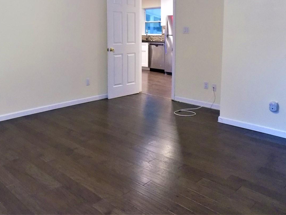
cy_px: 57
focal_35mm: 34
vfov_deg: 40.7
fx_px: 281
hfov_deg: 53.0
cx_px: 98
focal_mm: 4
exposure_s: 1/13
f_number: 3.1
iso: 400
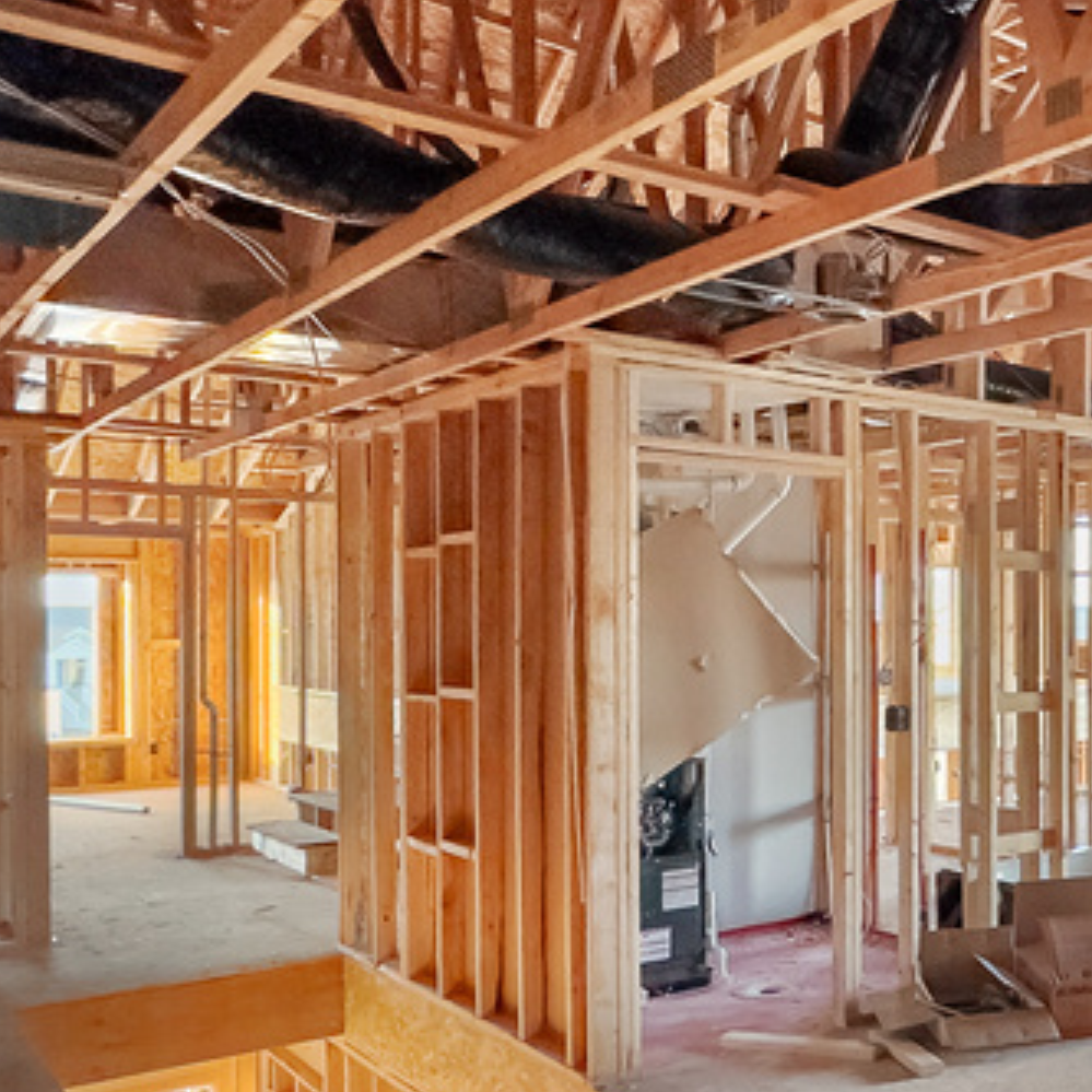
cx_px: 1154
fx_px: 1356
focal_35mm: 38
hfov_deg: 37.8
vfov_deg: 43.8
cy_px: 610
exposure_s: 1/90
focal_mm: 2.22
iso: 320
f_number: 2.2
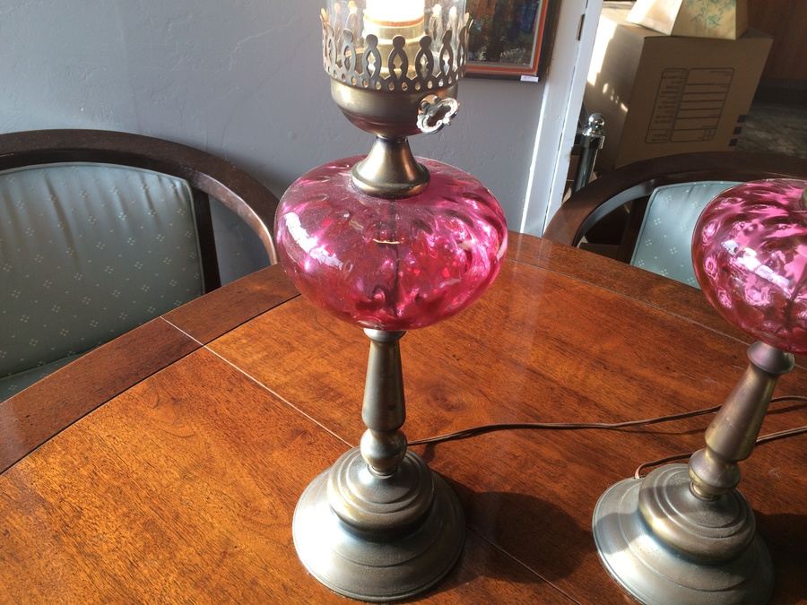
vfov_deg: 46.8
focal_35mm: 30
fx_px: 699
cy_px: 302
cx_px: 404
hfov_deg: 60.0
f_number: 2.2
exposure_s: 1/120
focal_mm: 4.12
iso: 50
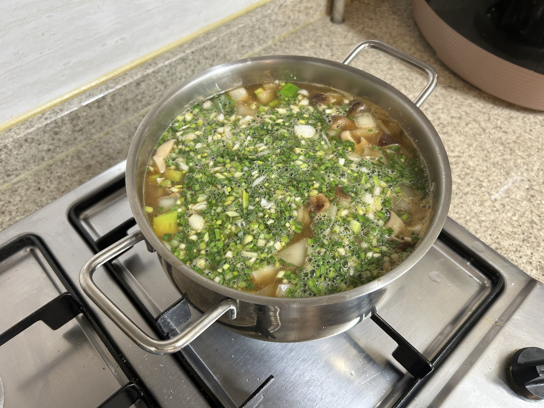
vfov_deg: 53.1
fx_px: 409
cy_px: 204
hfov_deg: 67.3
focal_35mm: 26
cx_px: 272
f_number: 1.5
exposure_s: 1/60
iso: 125
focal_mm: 5.7
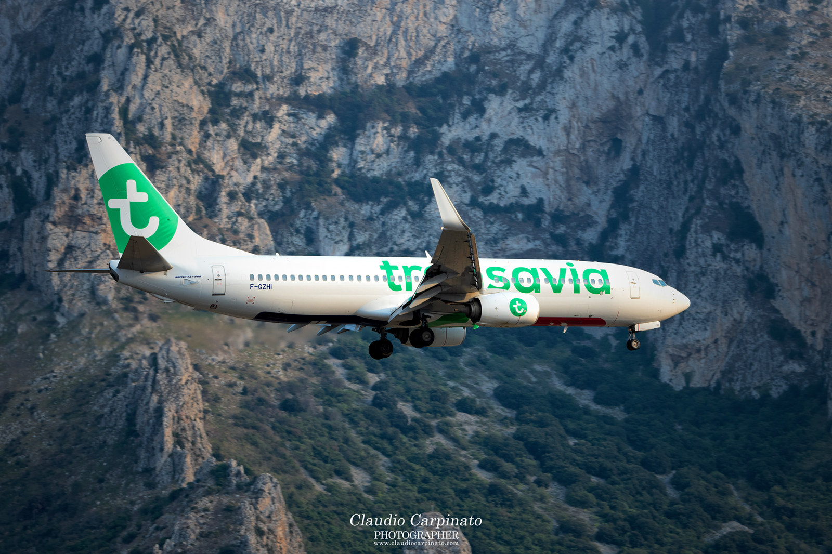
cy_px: 277
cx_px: 416
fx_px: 3466
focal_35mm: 150
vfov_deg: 9.1
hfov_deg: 13.7
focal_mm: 100
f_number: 5
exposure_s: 1/400
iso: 200
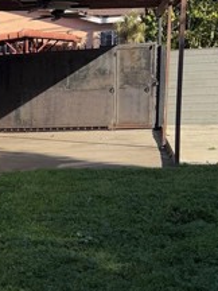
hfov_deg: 19.2
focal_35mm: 71
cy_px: 193
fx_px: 596
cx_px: -63
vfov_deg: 27.2
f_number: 1.78
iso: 80
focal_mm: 6.76
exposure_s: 1/3425
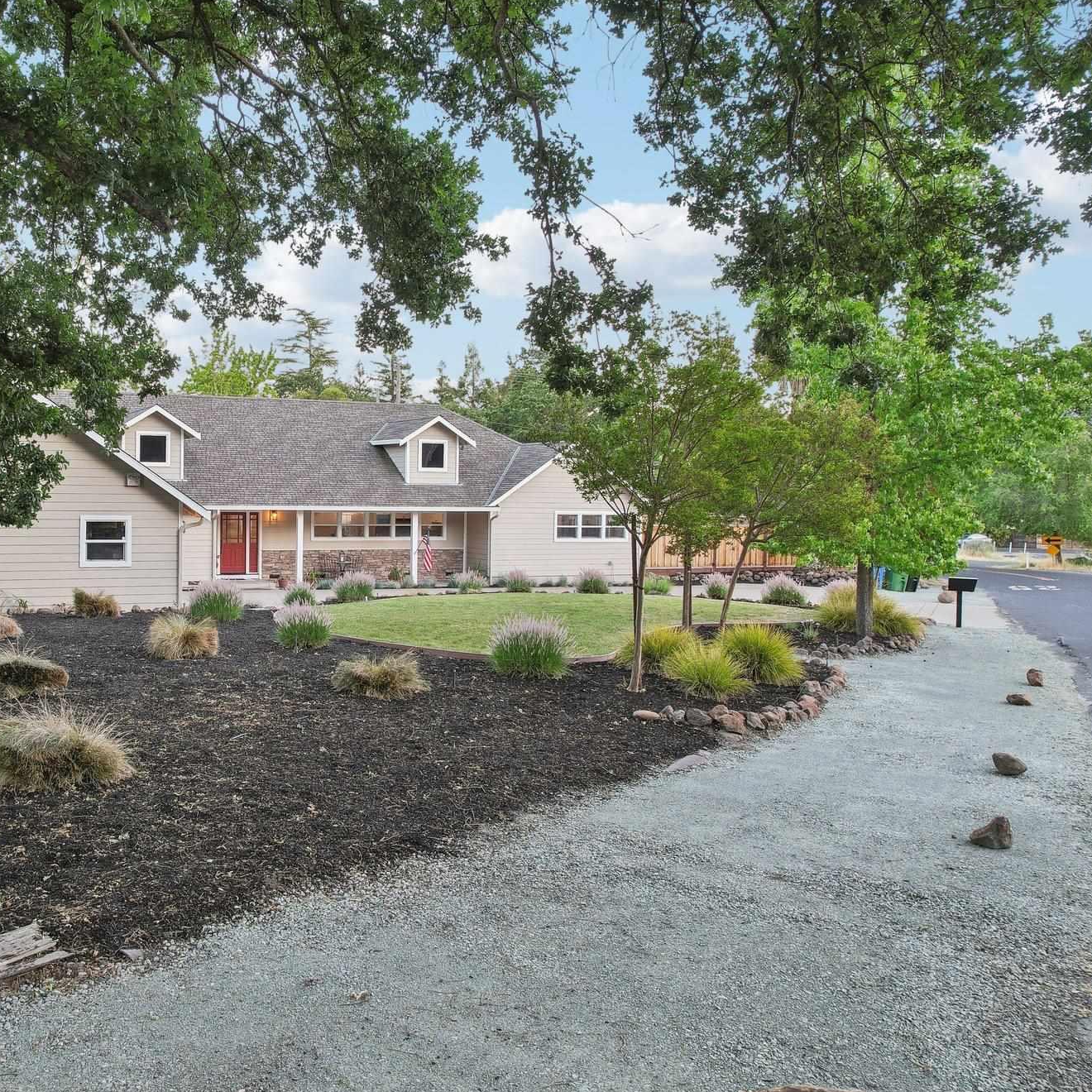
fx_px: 1035
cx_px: 284
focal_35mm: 29
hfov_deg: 53.3
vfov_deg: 55.6
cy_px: 549
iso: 100
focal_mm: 8.4
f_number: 2.8
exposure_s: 1/40
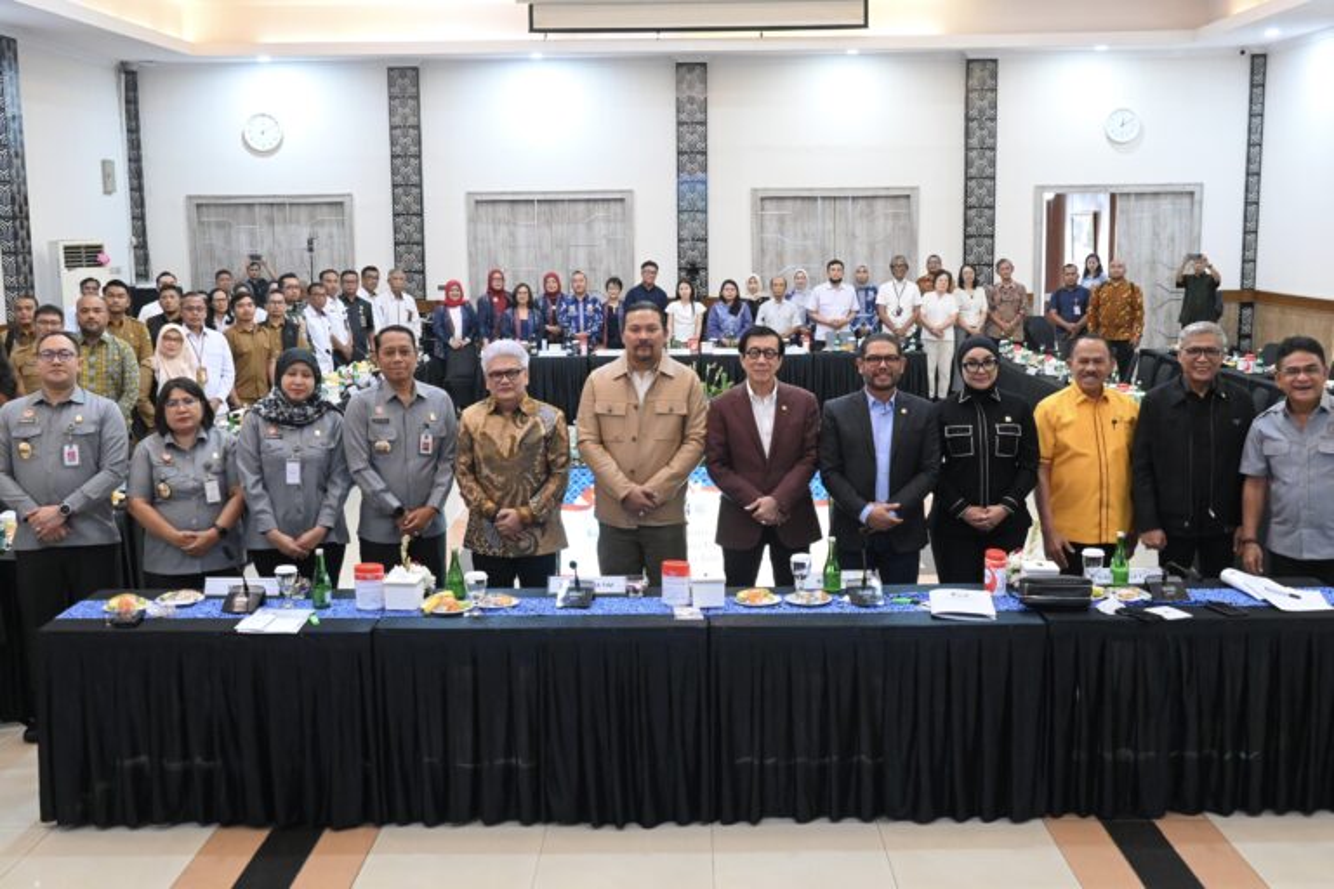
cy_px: 444
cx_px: 667
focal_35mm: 36
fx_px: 1334
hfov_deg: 53.1
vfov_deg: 36.9
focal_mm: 24
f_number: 4
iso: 5000
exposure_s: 1/100
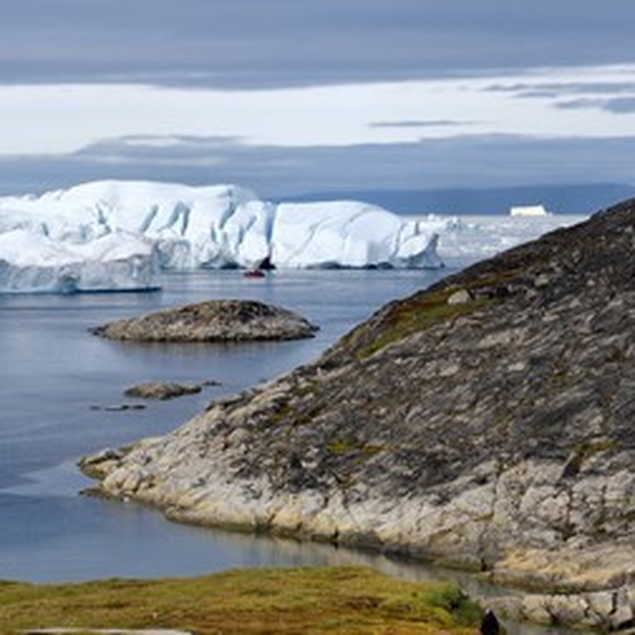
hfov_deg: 9.1
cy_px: 350
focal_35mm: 191
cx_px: 126
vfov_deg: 9.2
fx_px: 3964
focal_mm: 135
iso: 400
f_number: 16
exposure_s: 1/320
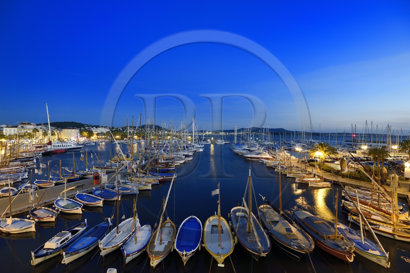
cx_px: 205
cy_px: 136
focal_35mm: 14
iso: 200
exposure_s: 1/1.67
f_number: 4
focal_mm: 14
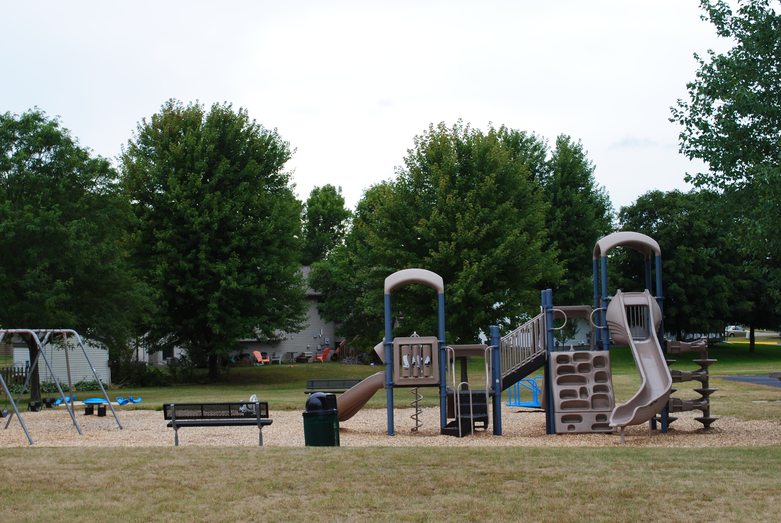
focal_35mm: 61
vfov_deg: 22.5
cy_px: 257
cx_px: 358
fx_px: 1316
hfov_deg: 33.0
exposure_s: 1/160
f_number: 9
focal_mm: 35
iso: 200
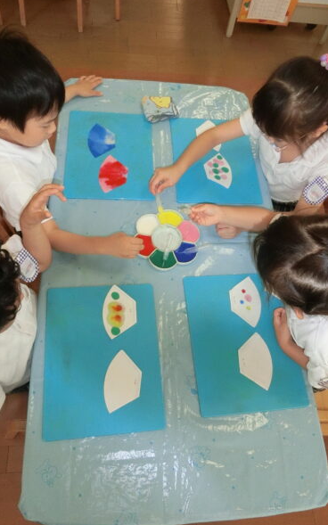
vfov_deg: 68.4
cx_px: 170
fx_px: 386
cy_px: 264
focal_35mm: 27
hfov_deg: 46.0
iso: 800
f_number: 3.5
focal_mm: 4.5
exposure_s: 1/640
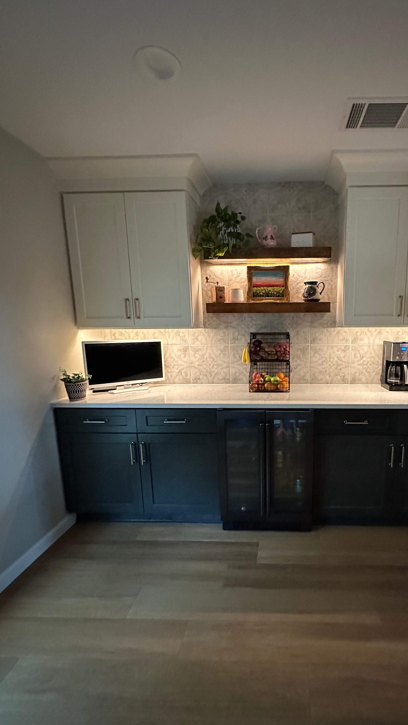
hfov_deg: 65.1
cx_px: 276
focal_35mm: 16
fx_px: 308
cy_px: 377
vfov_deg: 99.3
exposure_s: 1/58
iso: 1000
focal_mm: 2.22
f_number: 2.2
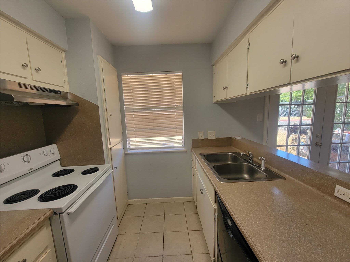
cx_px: 175
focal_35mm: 13
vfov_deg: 89.9
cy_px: 131
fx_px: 131
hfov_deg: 106.2
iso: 80
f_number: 2.2
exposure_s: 1/120
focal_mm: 2.2
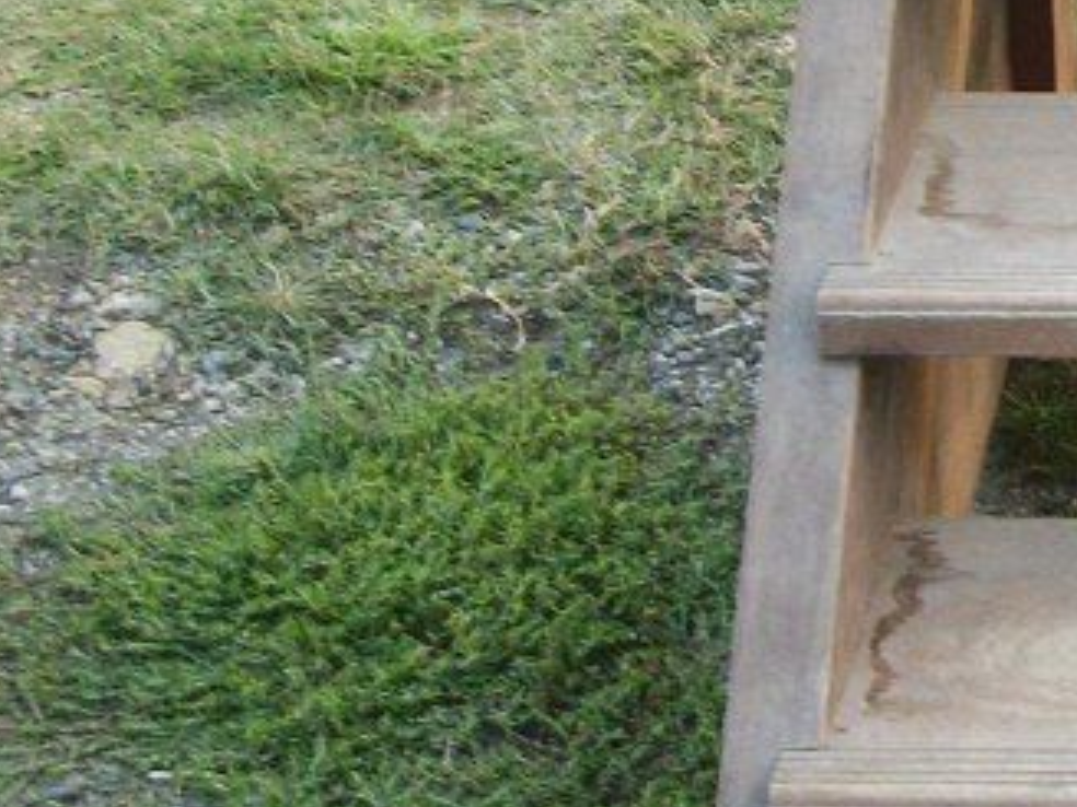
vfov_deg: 11.8
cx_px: 1501
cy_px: 125
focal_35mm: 125
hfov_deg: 14.9
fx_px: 3889
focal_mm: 5.7
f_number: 2.9
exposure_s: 1/80
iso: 80
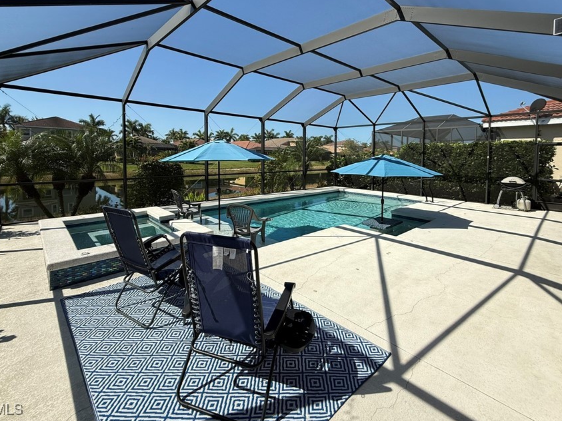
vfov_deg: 73.9
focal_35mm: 17
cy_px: 168
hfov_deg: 91.0
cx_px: 282
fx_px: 276
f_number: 2.2
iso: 50
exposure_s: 1/1572
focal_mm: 2.22
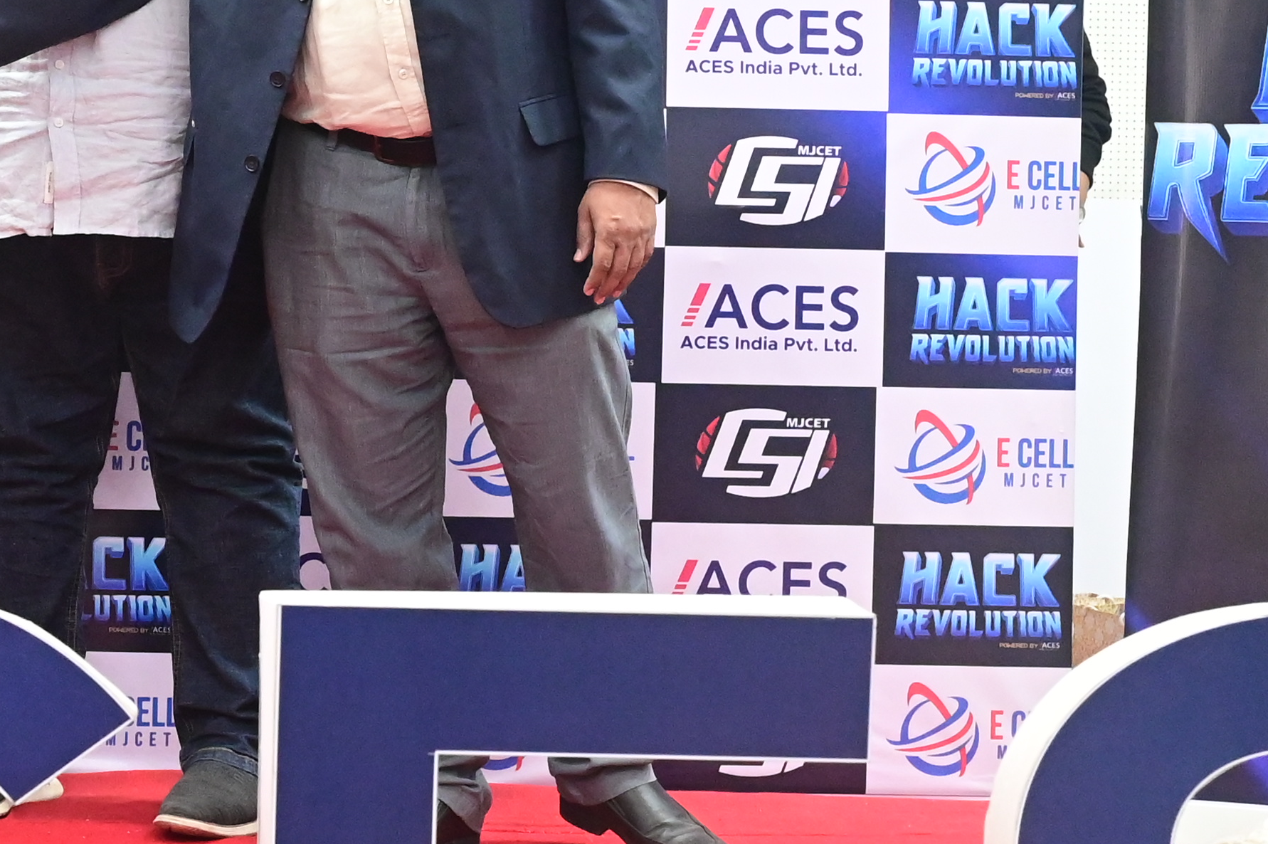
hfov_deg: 17.4
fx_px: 4002
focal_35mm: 114
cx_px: -97
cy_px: 178
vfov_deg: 12.0
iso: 6400
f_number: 5.6
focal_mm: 33.5
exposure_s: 1/125
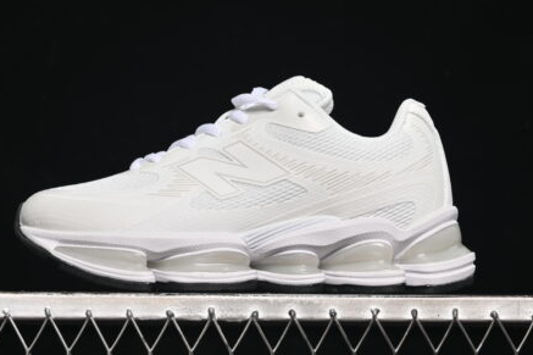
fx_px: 1524
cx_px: 252
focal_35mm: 103
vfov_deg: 13.3
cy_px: 142
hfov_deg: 19.8
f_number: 6.3
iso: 160
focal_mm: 50
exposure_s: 1/60
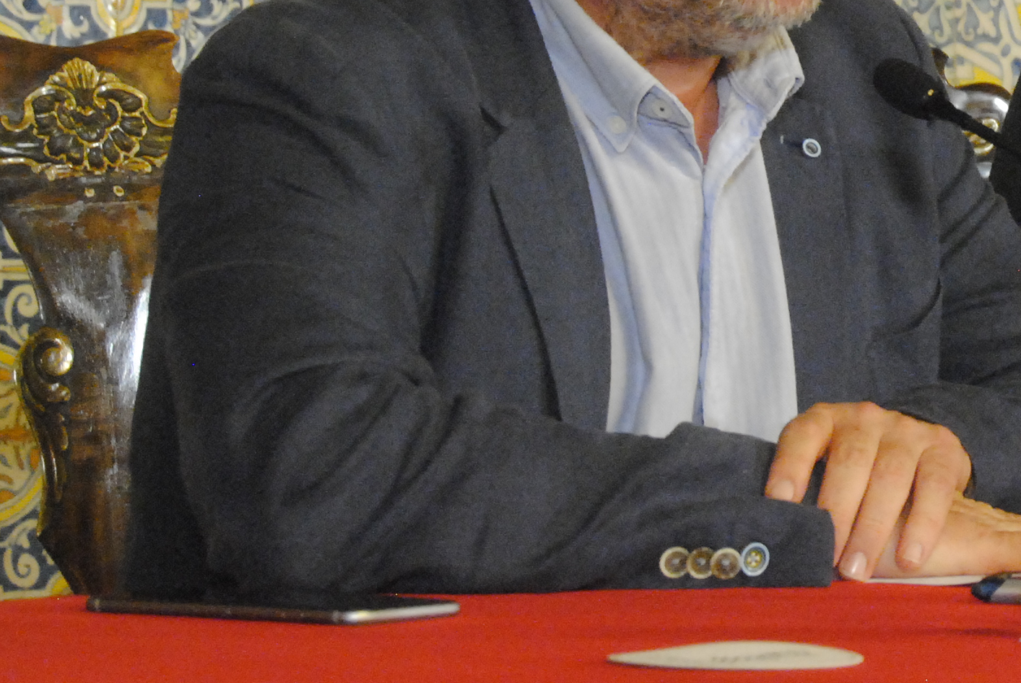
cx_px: 983
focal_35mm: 203
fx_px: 5770
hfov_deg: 10.0
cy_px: -8
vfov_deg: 6.8
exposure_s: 1/15
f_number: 5.6
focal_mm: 55
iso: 1600
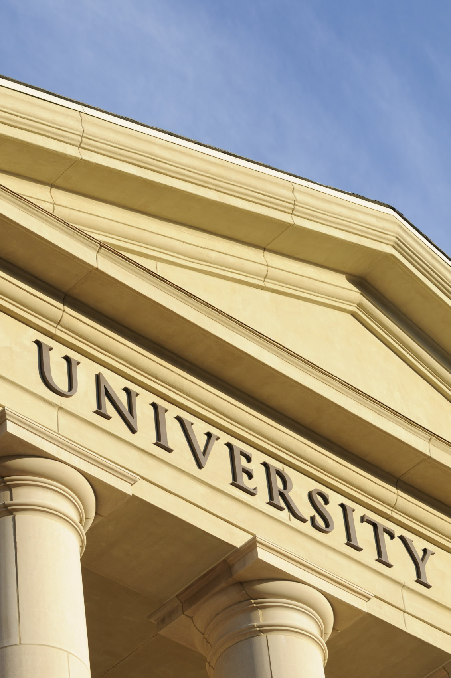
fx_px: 2315
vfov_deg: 16.7
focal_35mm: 123
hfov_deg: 11.1
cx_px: 226
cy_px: 339
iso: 200
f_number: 5.6
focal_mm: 82
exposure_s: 1/640
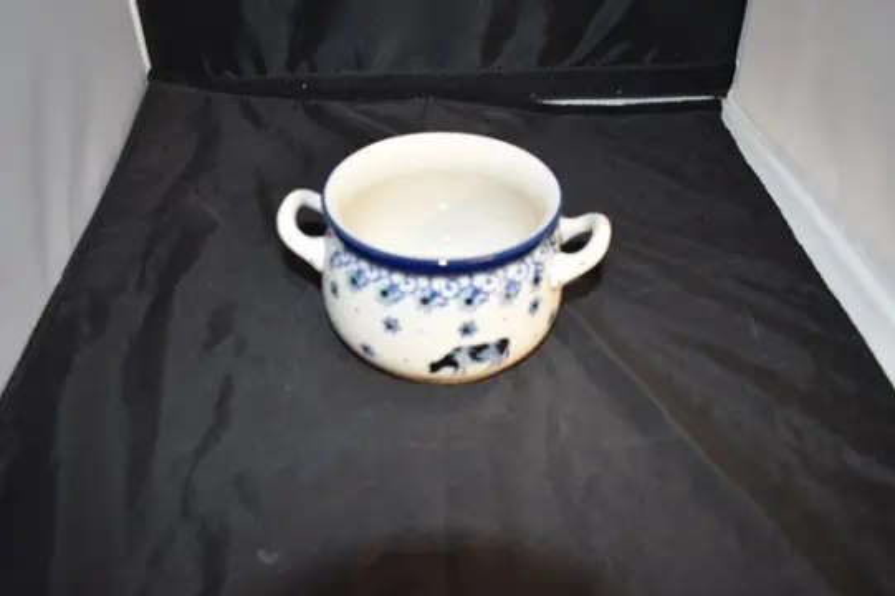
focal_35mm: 27
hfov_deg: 67.4
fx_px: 671
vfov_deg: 47.9
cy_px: 298
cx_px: 448
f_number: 3.5
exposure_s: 1/60
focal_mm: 18
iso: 1000
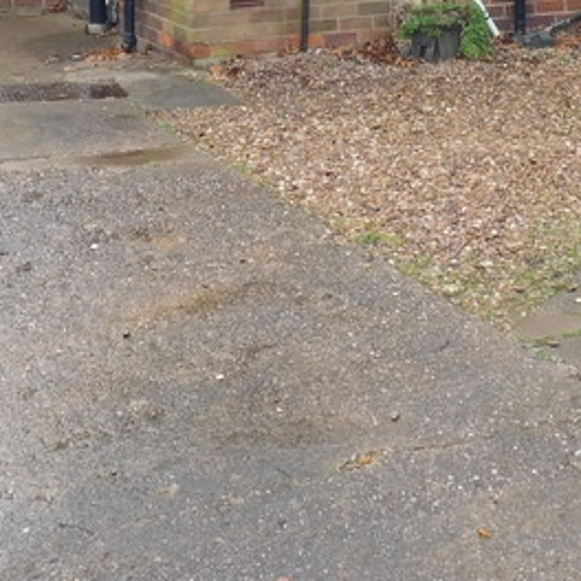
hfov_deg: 21.7
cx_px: 458
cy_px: -176
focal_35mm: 79
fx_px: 1500
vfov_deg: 20.1
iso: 125
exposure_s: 1/125
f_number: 3
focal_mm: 4
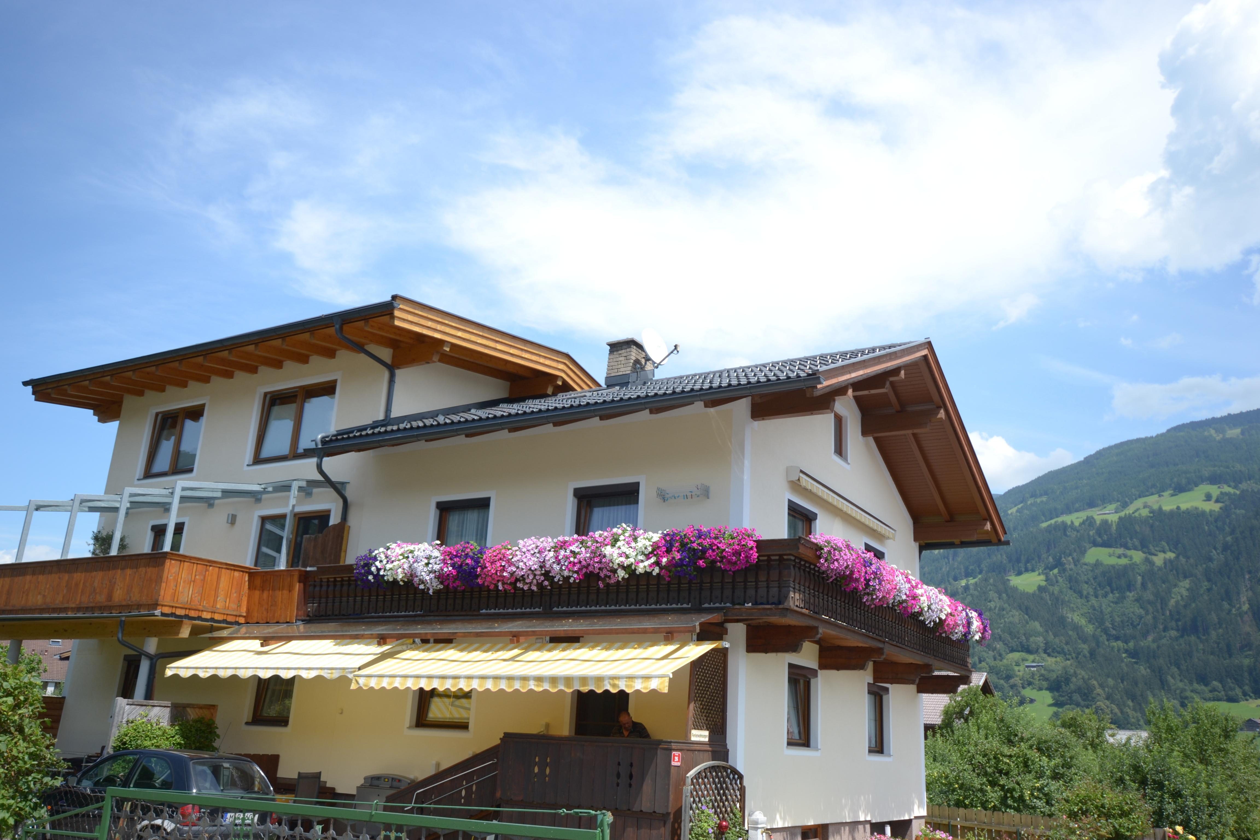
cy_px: 420
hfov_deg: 61.9
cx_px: 630
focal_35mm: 30
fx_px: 1050
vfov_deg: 43.6
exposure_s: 1/200
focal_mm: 20
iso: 100
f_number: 7.1
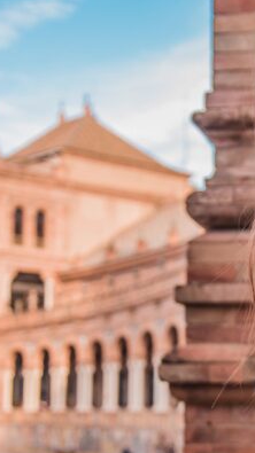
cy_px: 337
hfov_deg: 12.5
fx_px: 1143
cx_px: 273
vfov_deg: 22.3
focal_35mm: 95
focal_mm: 35
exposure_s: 1/125
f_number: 4
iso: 100
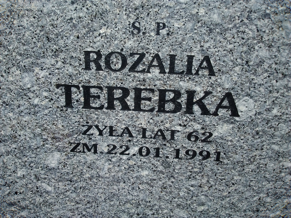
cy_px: 109
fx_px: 244
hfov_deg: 61.7
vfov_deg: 48.2
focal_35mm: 29
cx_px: 146
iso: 100
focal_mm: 2.39
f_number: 2.4
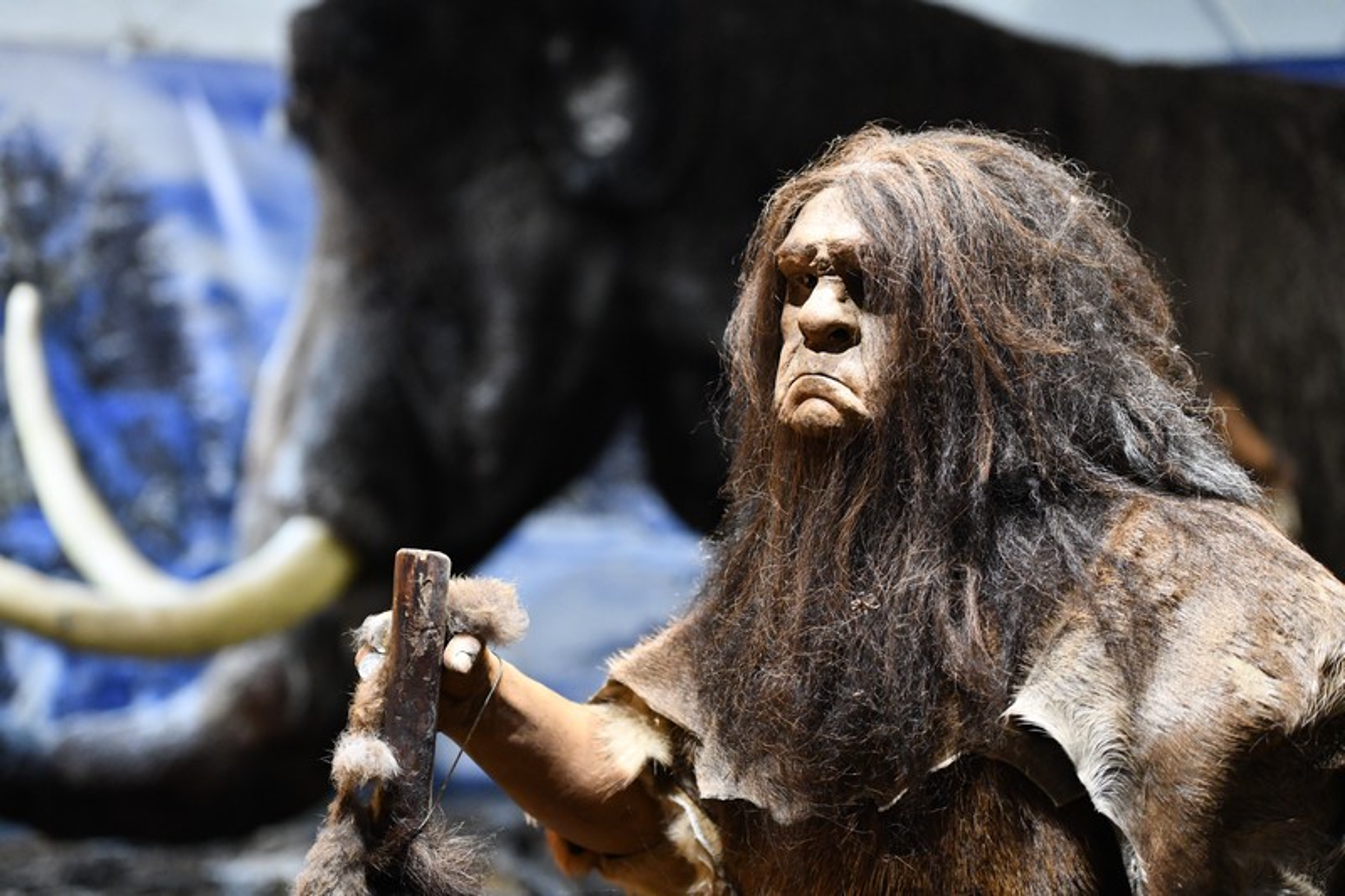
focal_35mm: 70
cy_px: 448
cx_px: 672
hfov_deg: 28.8
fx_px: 2615
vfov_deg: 19.4
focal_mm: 70
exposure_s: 1/60
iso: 5000
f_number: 2.8
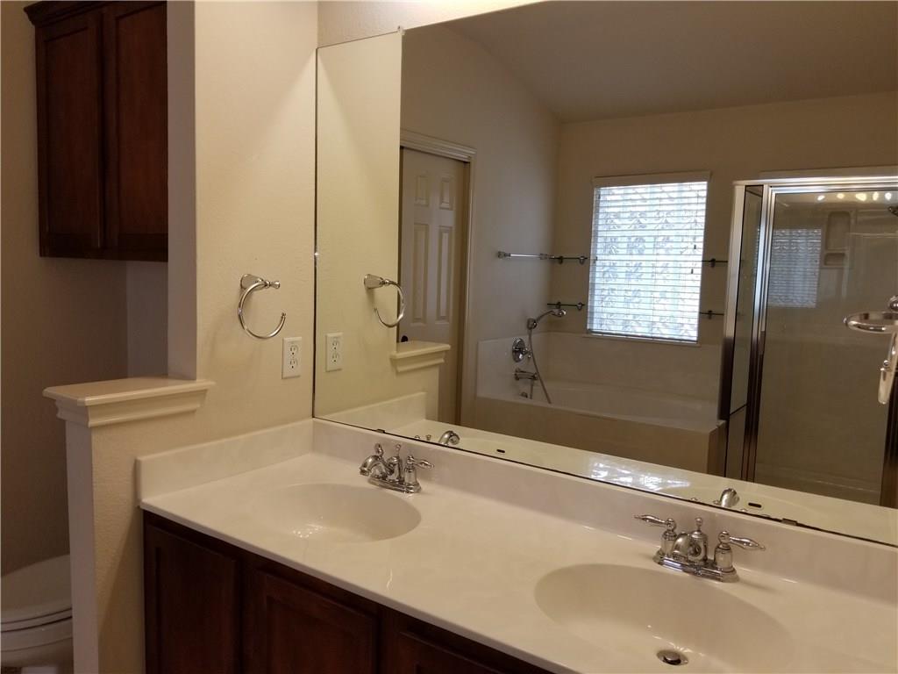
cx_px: 449
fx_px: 674
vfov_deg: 53.1
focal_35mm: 26
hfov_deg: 67.3
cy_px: 337
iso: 50
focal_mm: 4.25
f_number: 1.7
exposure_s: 1/154
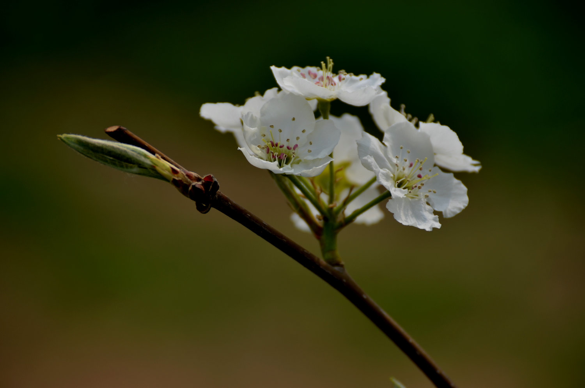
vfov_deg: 5.4
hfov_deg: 8.1
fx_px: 4136
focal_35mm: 255
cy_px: 194
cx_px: 292
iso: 100
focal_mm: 170
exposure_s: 1/1000
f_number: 5
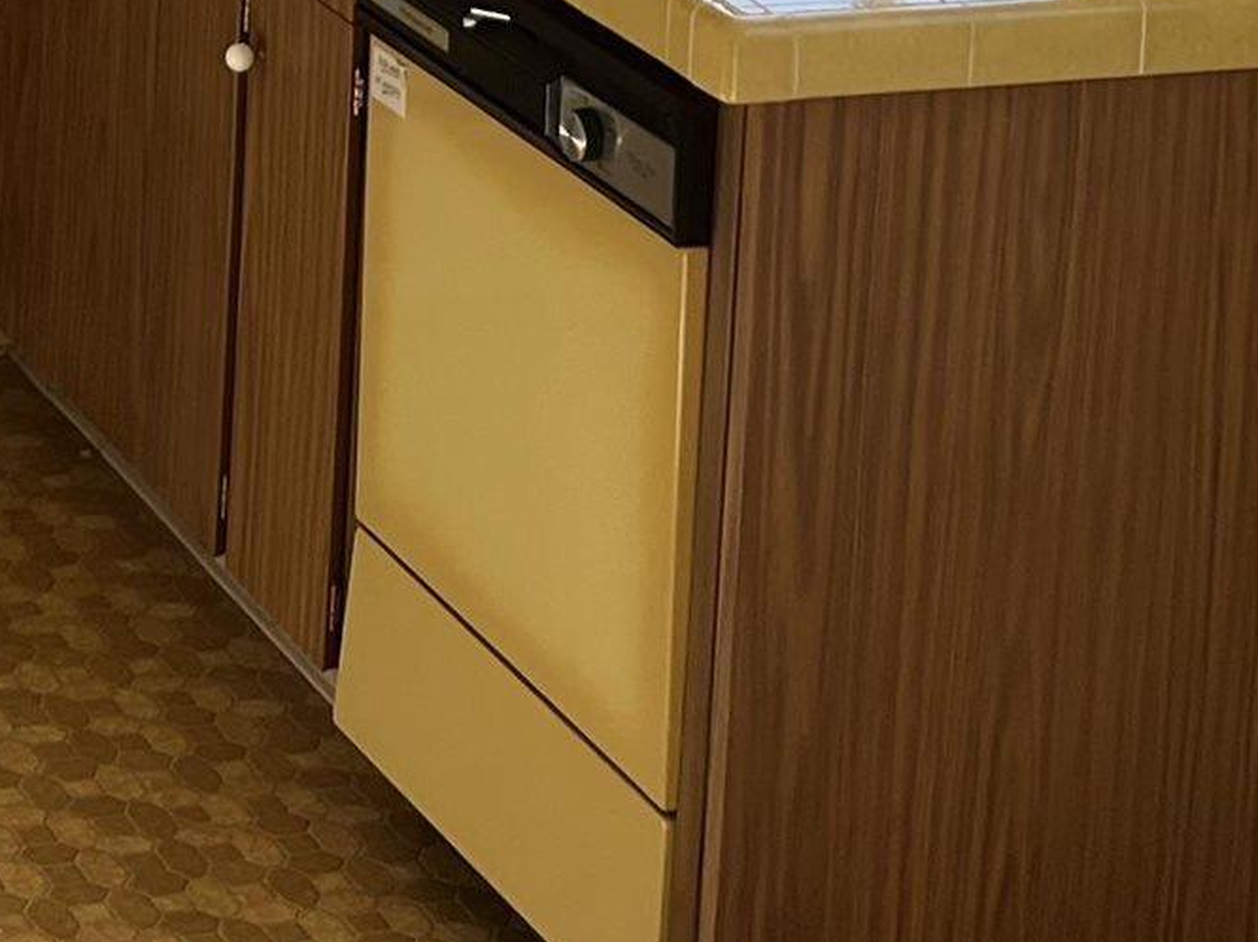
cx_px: -40
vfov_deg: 11.3
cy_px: -844
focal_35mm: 120
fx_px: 4359
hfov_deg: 16.1
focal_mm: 5.1
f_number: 1.6
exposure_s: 1/477
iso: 50
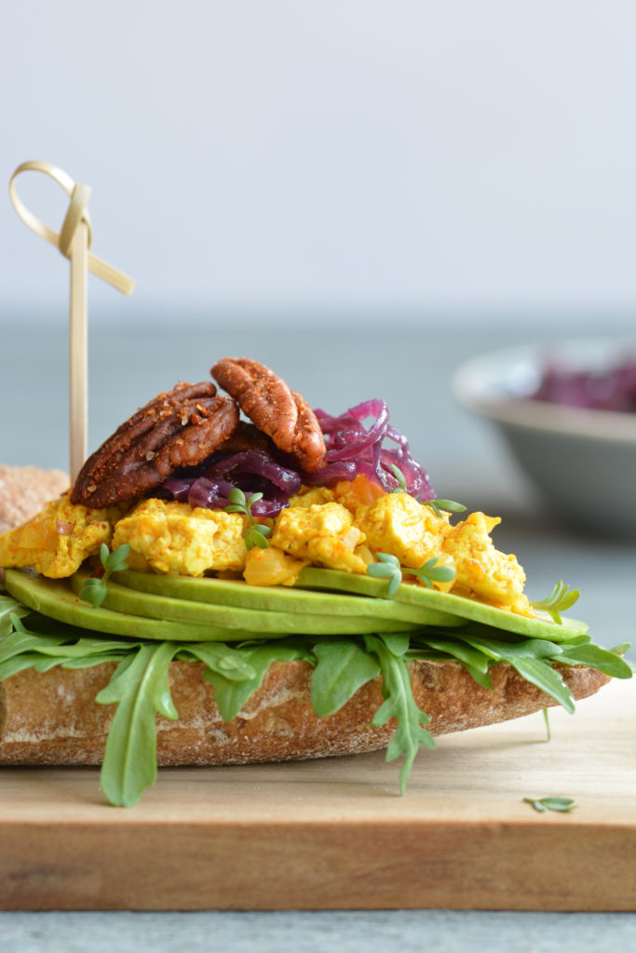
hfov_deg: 8.7
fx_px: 4172
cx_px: 318
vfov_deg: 13.0
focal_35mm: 158
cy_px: 476
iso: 200
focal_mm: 105
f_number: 8
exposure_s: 1/25
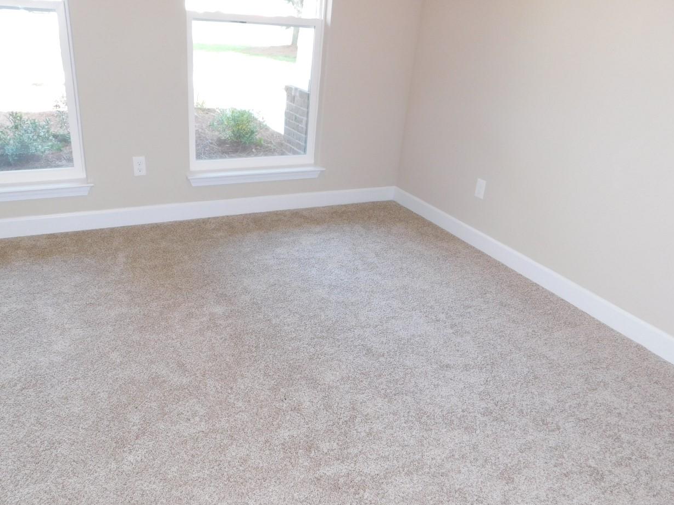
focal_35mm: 27
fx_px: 526
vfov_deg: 51.3
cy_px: 261
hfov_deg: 65.3
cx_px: 316
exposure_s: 1/30
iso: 200
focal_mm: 4
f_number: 3
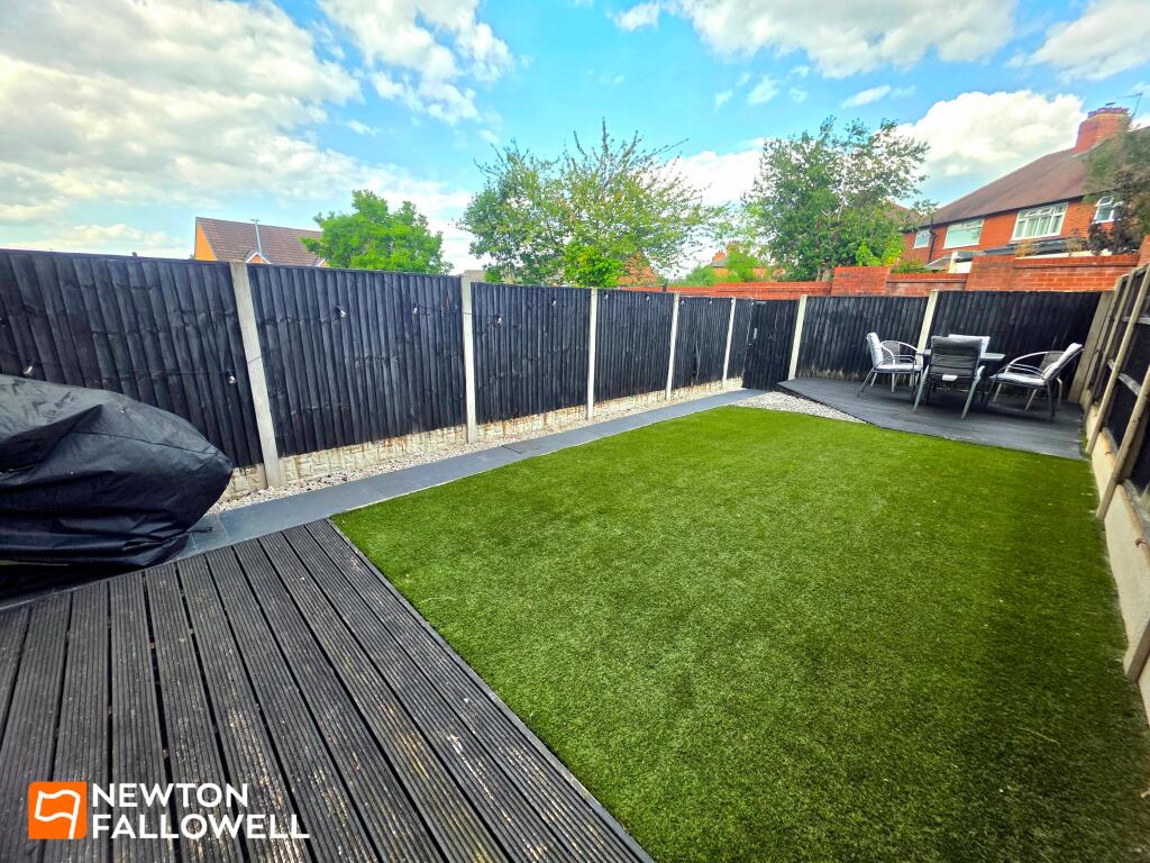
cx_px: 575
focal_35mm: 13
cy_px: 432
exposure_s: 1/625
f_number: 1.9
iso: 40
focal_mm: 2.2
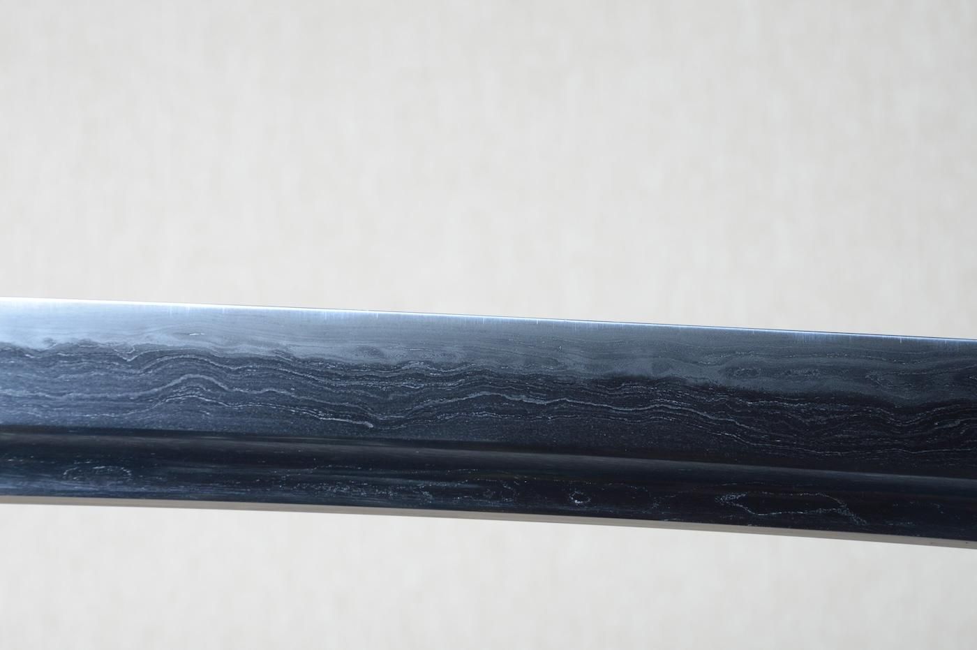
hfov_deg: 16.1
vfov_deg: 10.7
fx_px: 3457
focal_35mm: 128
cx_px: 488
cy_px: 325
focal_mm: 85
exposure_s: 1/2
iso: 400
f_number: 11
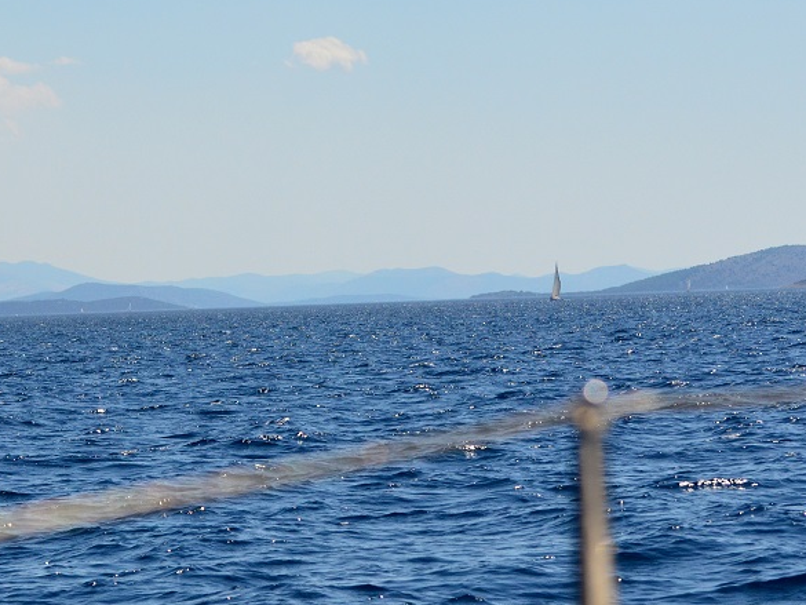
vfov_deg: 8.6
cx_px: 298
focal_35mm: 172
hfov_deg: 11.5
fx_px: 4006
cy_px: 159
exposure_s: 1/8000
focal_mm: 70
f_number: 5.6
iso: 900
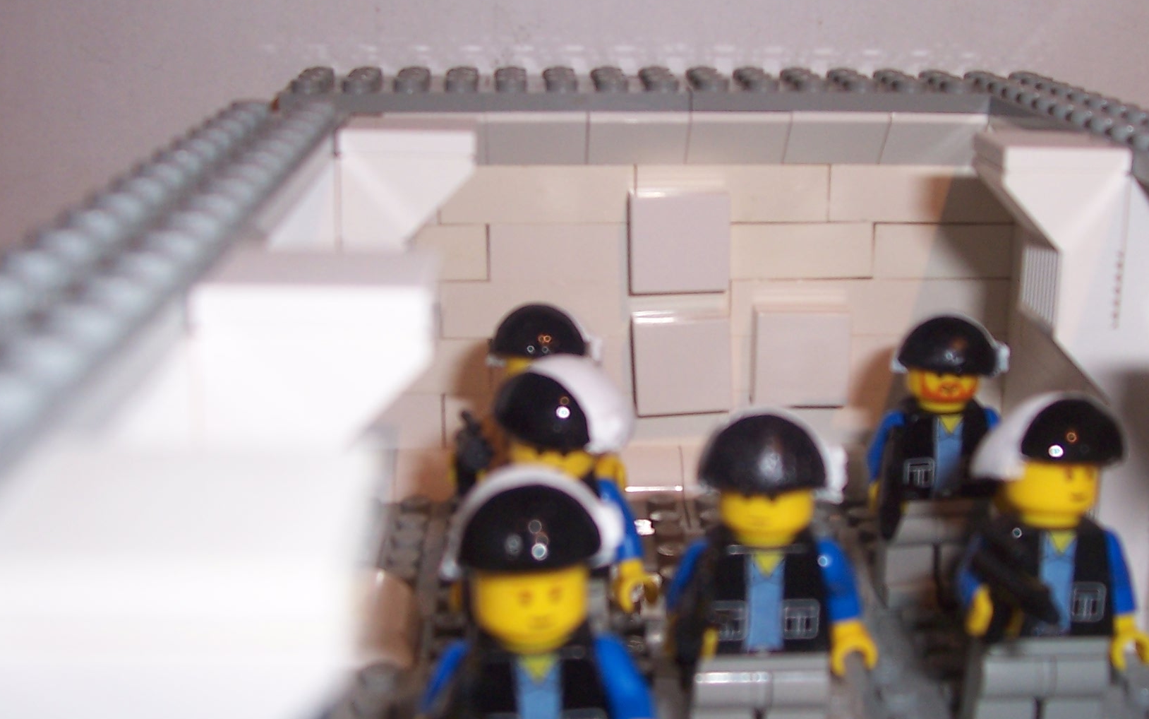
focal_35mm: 51
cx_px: 682
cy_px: 374
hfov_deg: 39.4
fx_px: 1597
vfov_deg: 25.3
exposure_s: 1/60
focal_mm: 5.6
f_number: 2.7
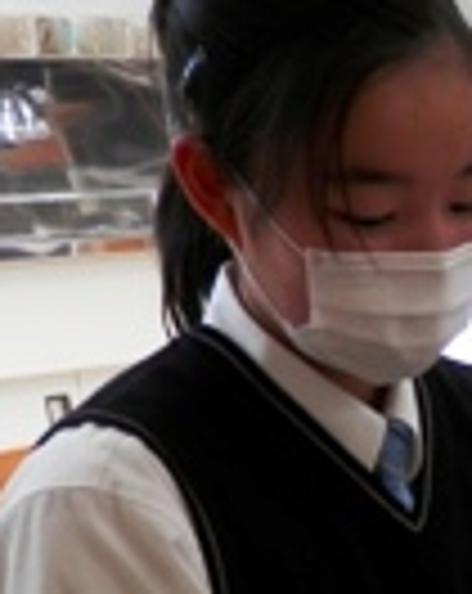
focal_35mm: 83
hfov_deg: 15.8
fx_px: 1454
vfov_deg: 21.4
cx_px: 845
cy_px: 711
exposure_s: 1/80
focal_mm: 4.5
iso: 80
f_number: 3
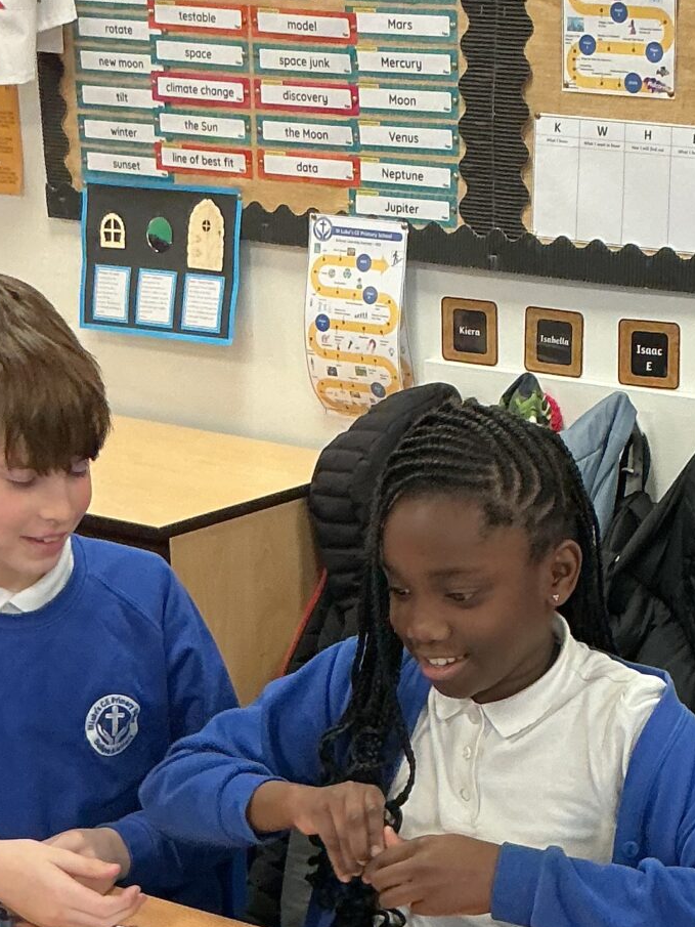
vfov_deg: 23.2
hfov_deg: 17.7
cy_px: 840
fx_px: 2195
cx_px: 625
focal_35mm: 82
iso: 100
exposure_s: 1/60
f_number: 1.8
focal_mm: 3
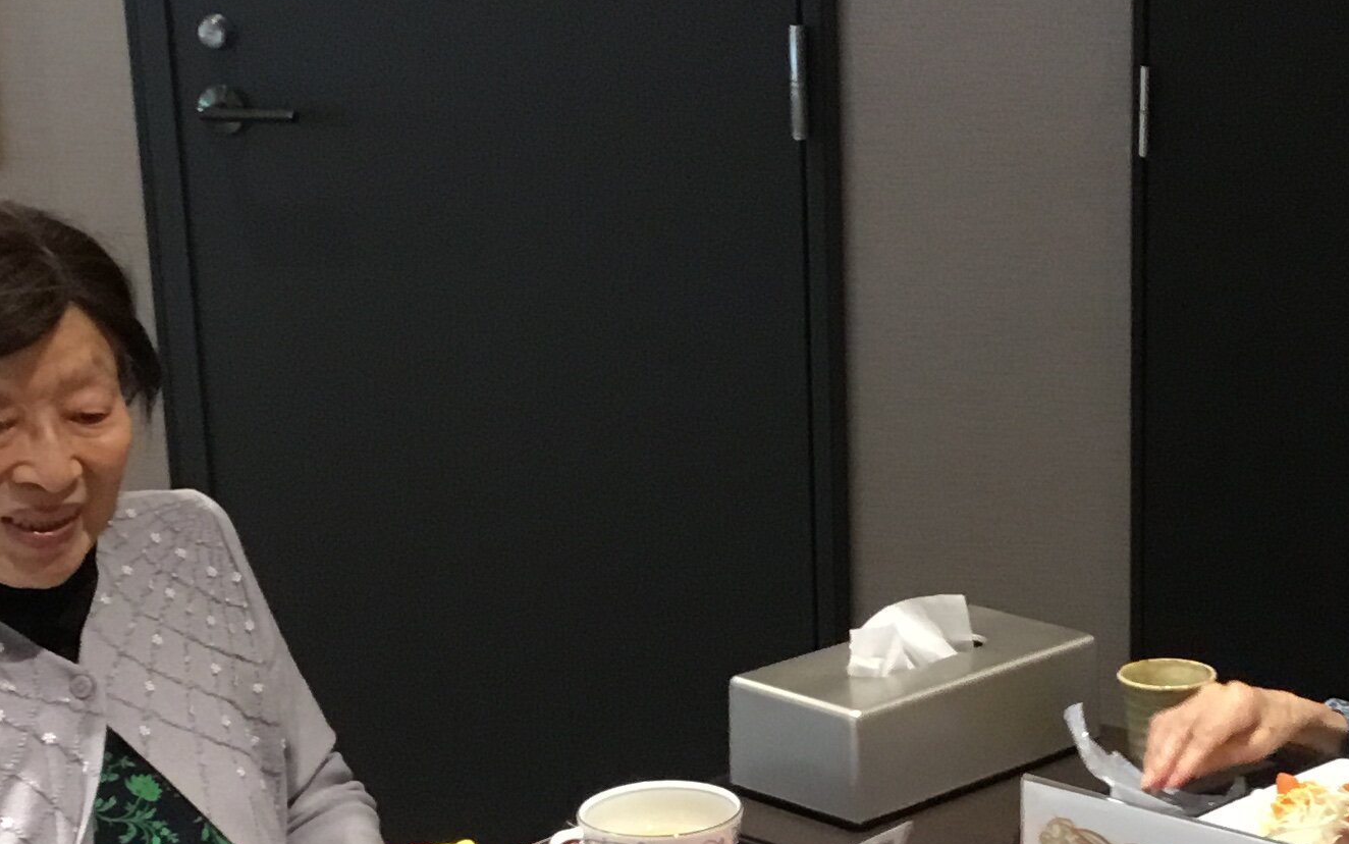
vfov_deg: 16.0
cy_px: 670
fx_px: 2978
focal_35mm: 81
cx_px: 896
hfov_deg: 25.4
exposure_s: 1/30
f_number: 2.4
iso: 125
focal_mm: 3.3
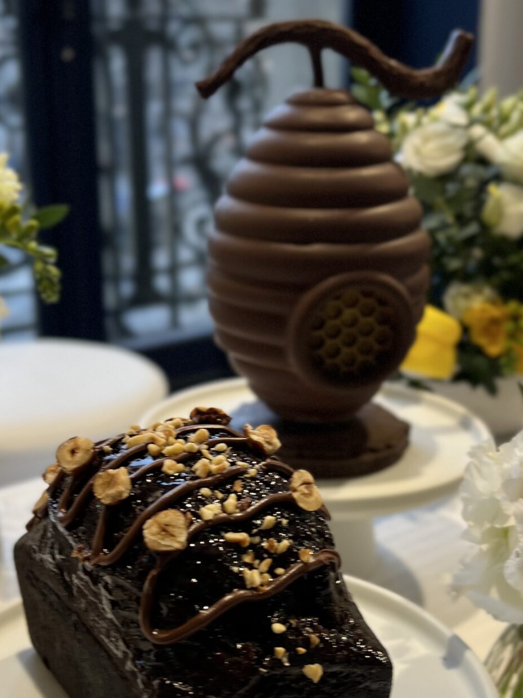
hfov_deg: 27.0
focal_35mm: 54
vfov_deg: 35.6
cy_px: 351
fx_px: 1088
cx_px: 271
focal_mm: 5.7
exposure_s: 1/100
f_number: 1.5
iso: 50
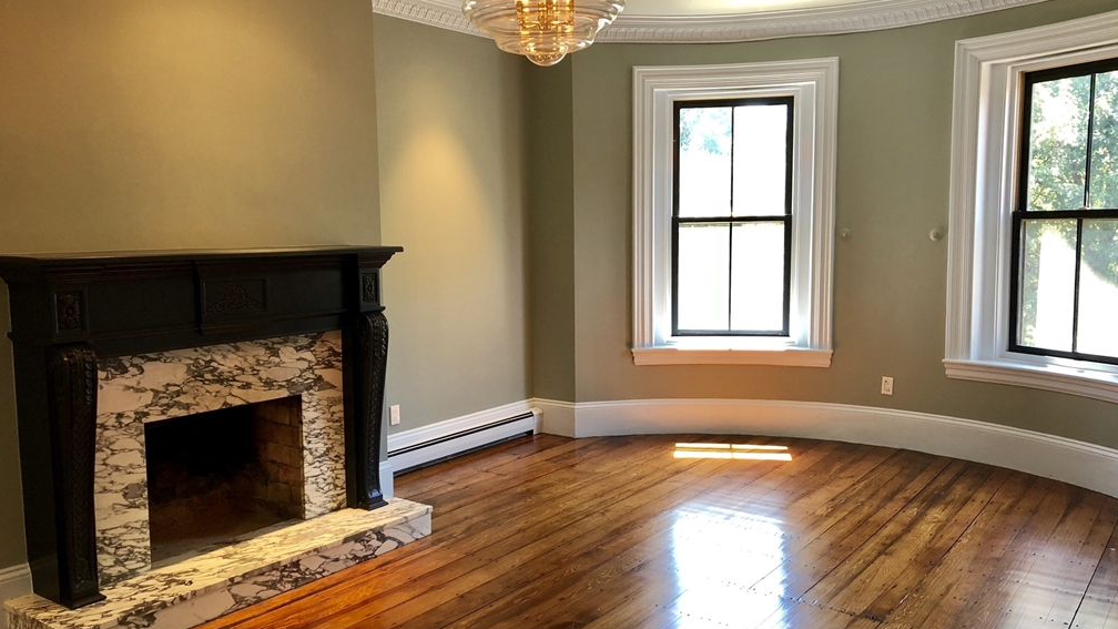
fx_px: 919
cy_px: 338
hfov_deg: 62.6
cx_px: 561
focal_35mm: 31
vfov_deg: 37.8
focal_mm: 4
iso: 40
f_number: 1.8
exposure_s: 1/20
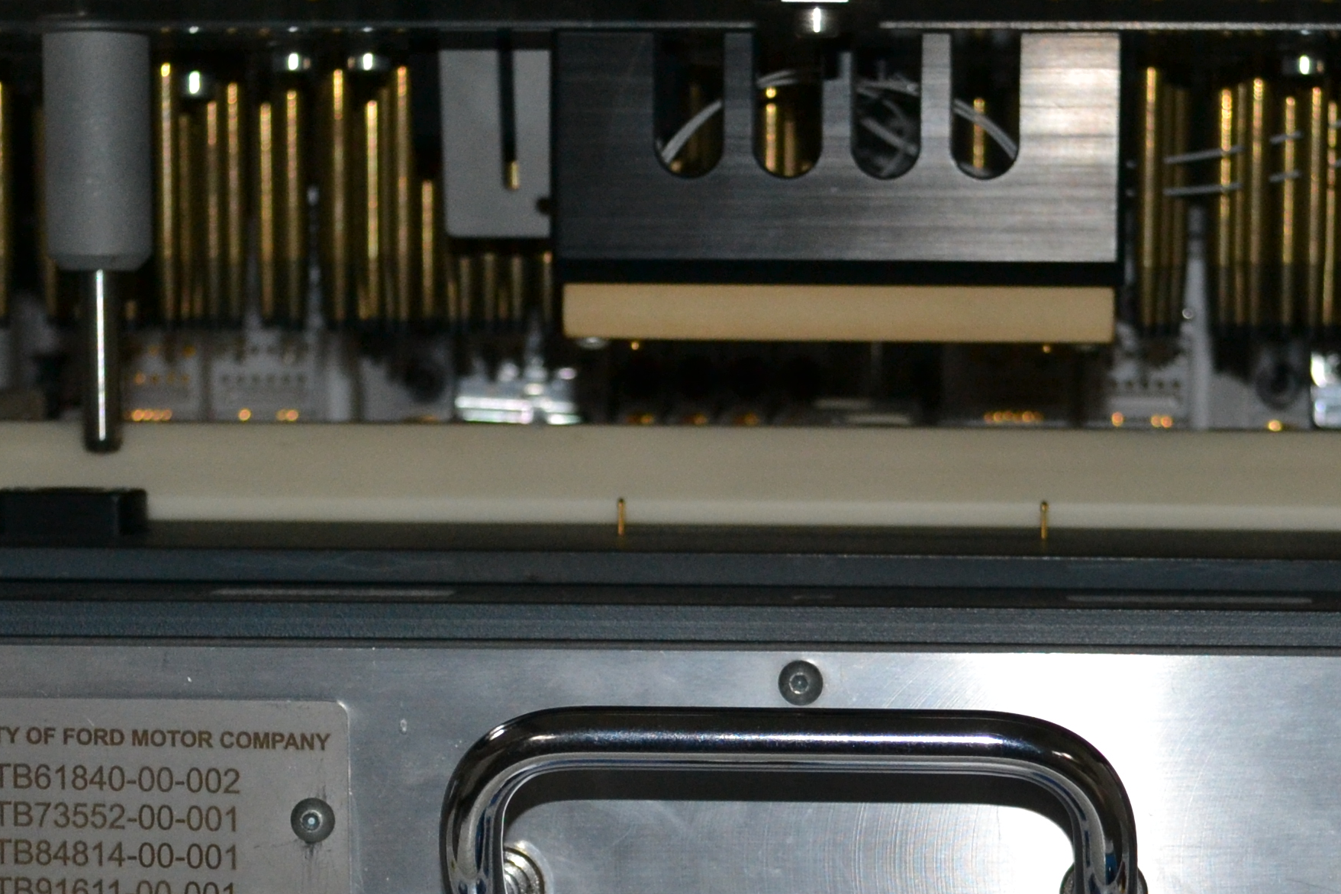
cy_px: 1017
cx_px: 820
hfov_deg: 17.3
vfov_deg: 11.4
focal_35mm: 118
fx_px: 4396
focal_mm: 30
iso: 720
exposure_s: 1/60
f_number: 4.5
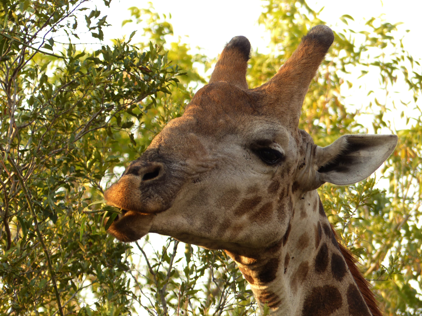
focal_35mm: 592
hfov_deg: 3.3
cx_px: 211
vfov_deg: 2.5
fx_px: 7217
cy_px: 158
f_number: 4
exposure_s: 1/80
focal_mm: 106.6
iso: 100
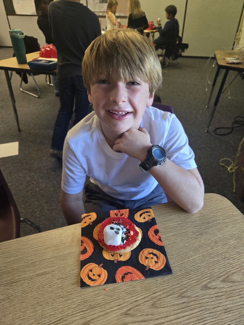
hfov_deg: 58.9
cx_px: 122
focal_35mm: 23
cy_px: 162
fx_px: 216
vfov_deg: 73.9
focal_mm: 5.4
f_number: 1.8
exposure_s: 1/120
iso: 400
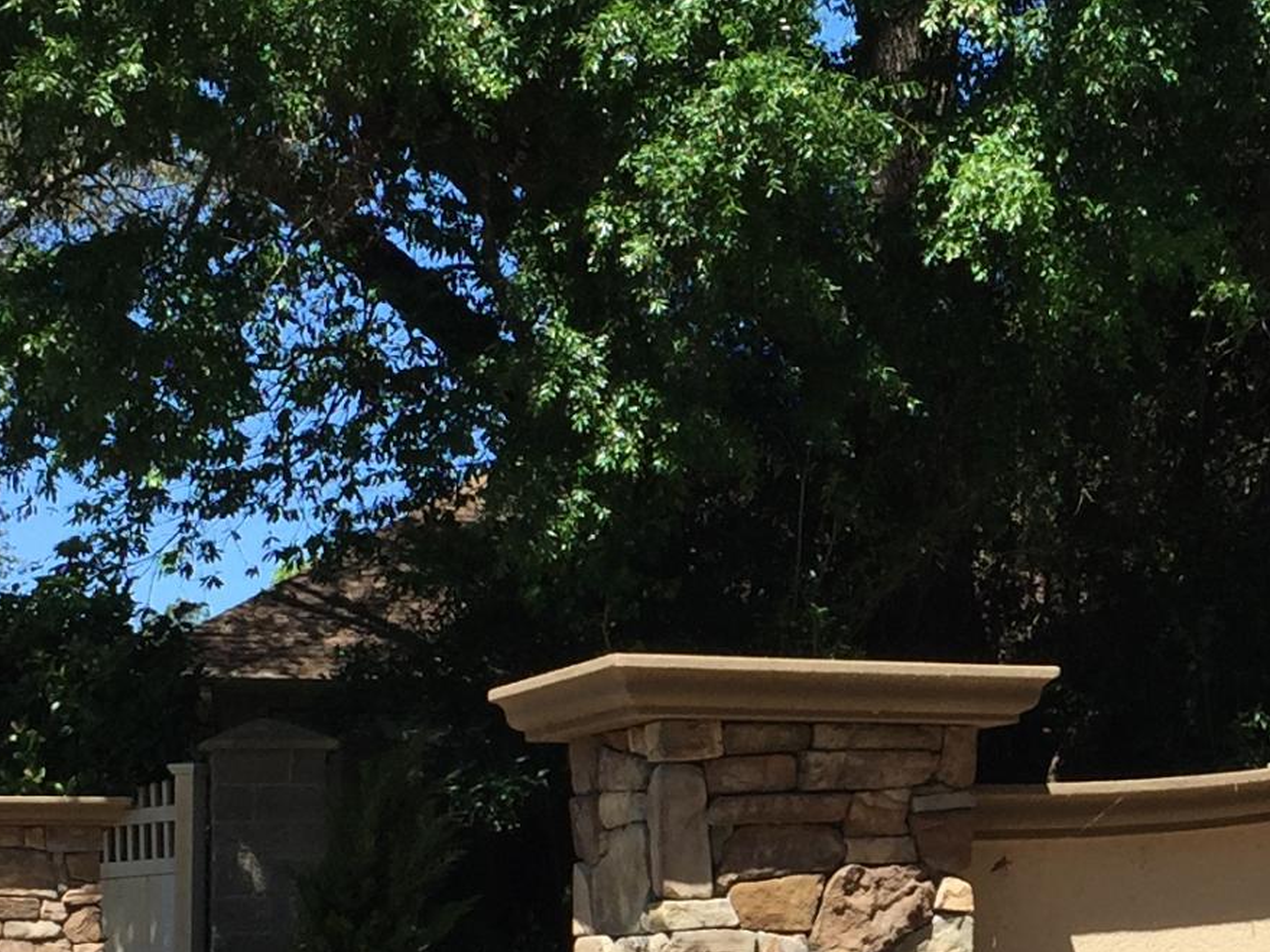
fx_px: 3632
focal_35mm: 99
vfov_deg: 14.8
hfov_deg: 19.6
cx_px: 1081
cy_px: 813
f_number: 2.2
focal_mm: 4.15
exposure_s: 1/1276
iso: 32
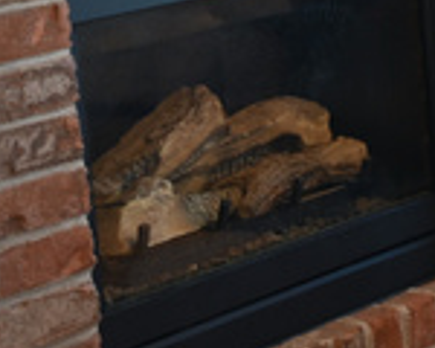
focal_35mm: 154
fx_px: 1983
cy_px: -136
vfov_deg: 9.8
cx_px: 1230
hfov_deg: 10.0
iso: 100
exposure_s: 5
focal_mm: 24
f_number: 13
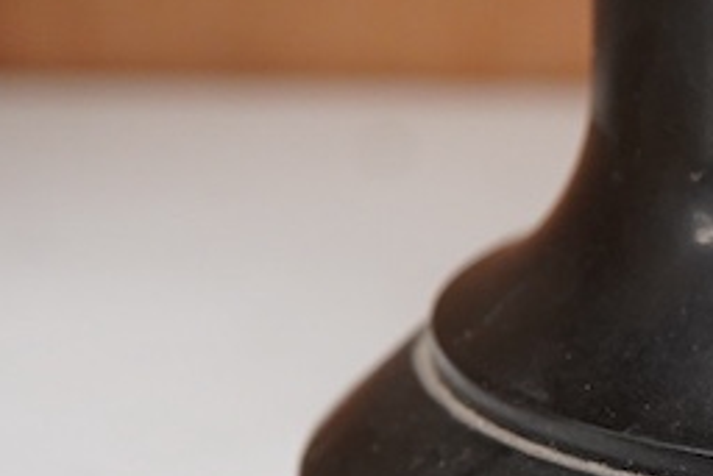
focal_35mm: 158
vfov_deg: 8.7
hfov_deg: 12.5
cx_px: 1003
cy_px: 415
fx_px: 3131
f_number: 8
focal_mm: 30
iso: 1250
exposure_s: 1/125
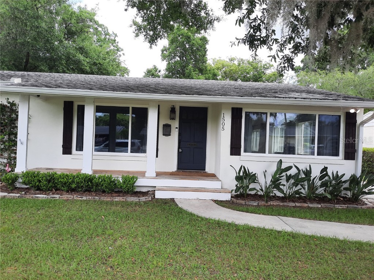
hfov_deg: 69.4
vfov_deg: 54.9
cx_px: 187
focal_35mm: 25
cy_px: 140
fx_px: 270
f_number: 2
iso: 32
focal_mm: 4.6
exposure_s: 1/335
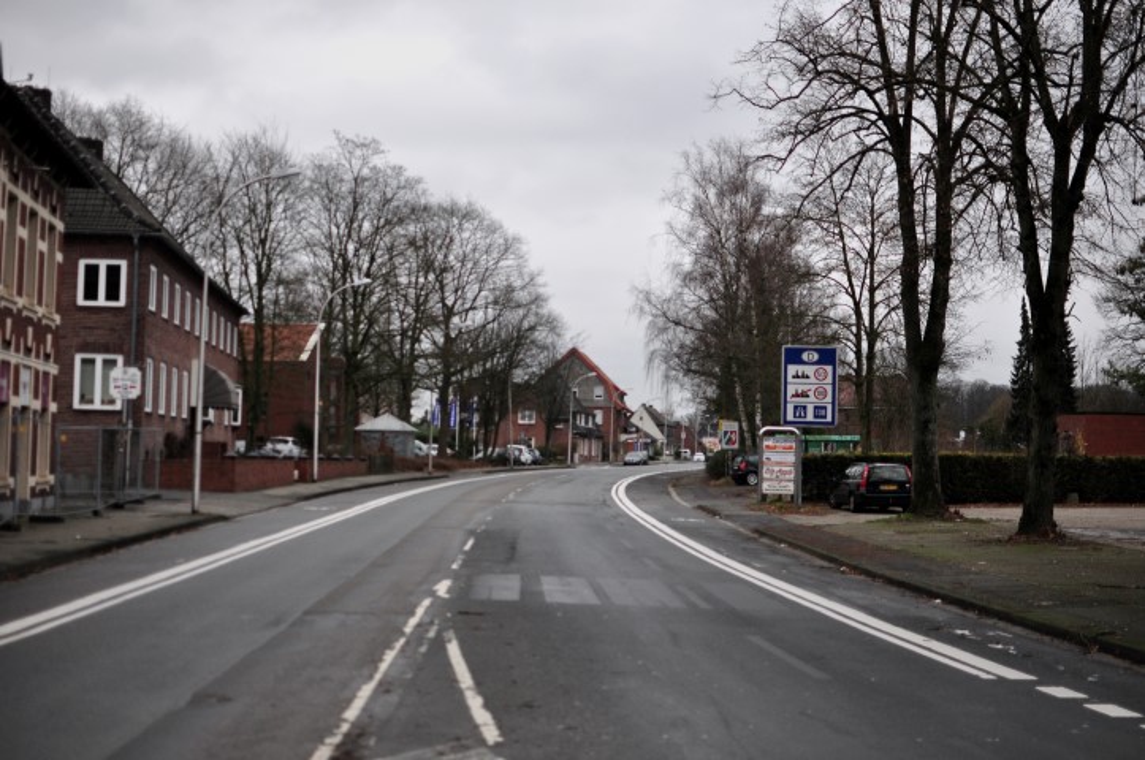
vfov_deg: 25.7
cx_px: 572
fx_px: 1668
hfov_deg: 37.9
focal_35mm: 52
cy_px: 380
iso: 400
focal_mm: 35
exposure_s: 1/2500
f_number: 2.2
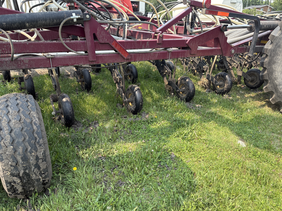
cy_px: 106
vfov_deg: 53.1
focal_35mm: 26
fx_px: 212
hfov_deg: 67.3
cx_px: 141
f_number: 1.6
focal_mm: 5.96
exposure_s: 1/1155
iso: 64
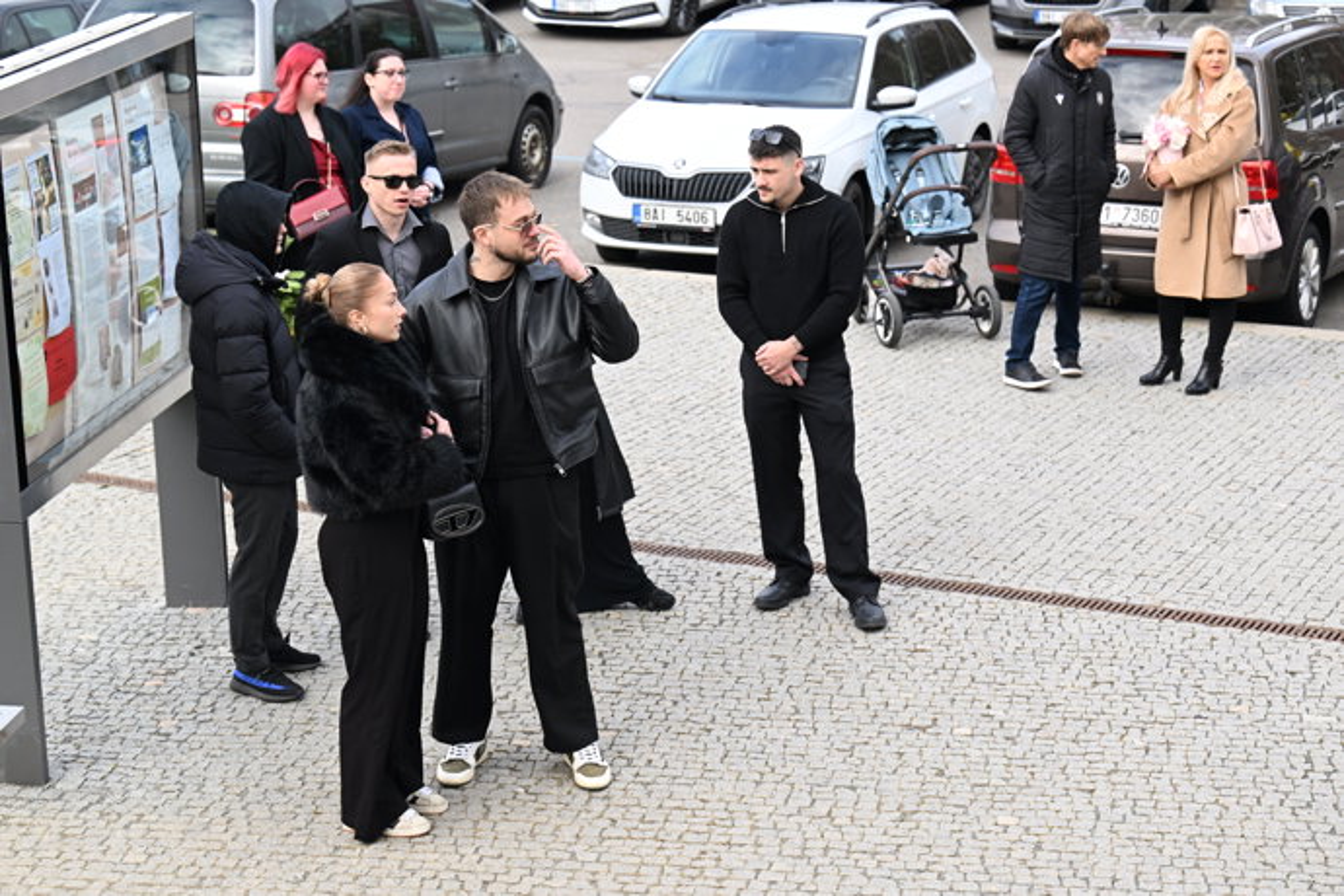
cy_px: 448
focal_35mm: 77
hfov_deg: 26.3
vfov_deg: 17.7
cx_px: 672
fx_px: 2874
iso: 800
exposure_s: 1/1000
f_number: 5
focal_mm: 77
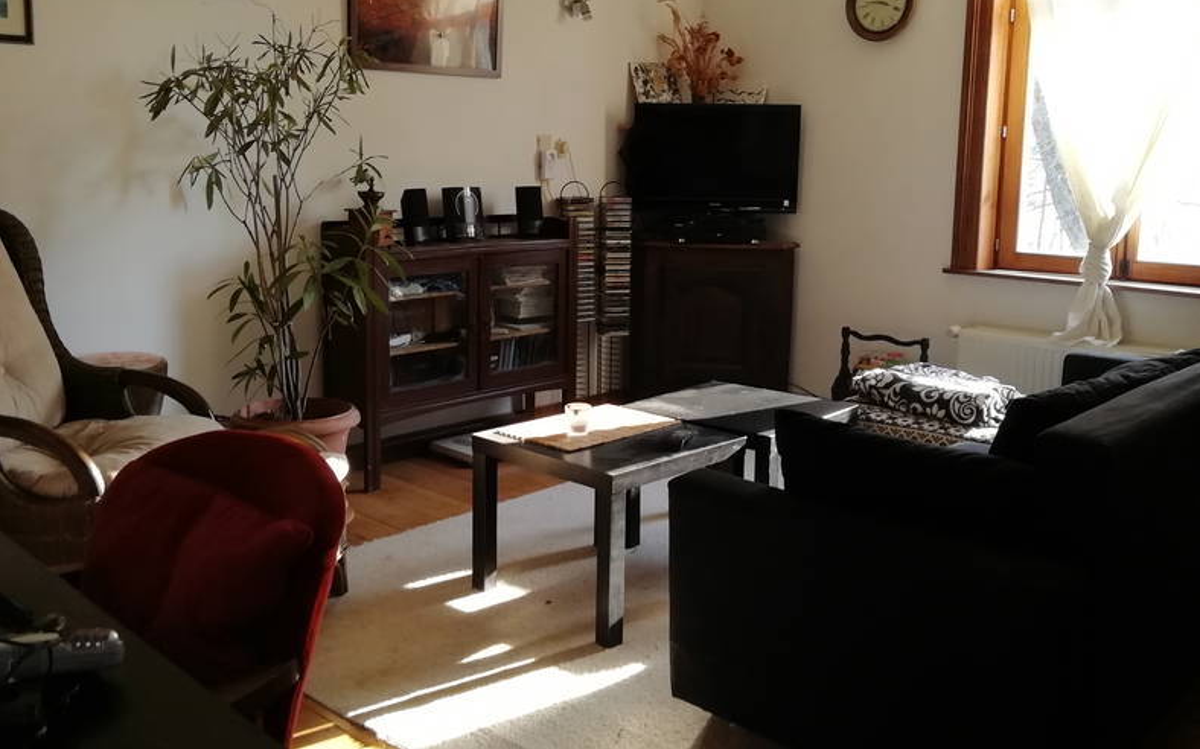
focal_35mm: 34
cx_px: 600
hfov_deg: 56.7
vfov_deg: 37.1
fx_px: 1112
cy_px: 300
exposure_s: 1/50
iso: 100
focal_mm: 3.21
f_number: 2.2
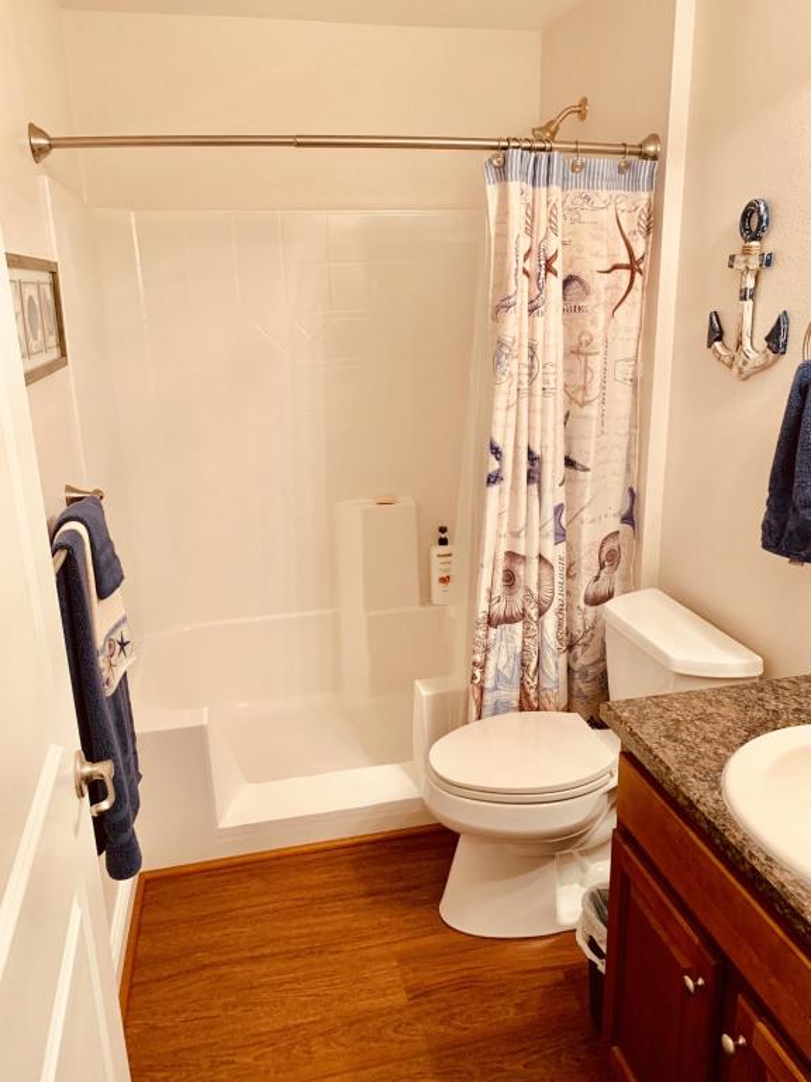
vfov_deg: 67.3
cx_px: 406
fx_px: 812
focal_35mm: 26
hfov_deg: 53.1
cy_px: 541
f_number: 1.8
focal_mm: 4.25
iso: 250
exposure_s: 1/60
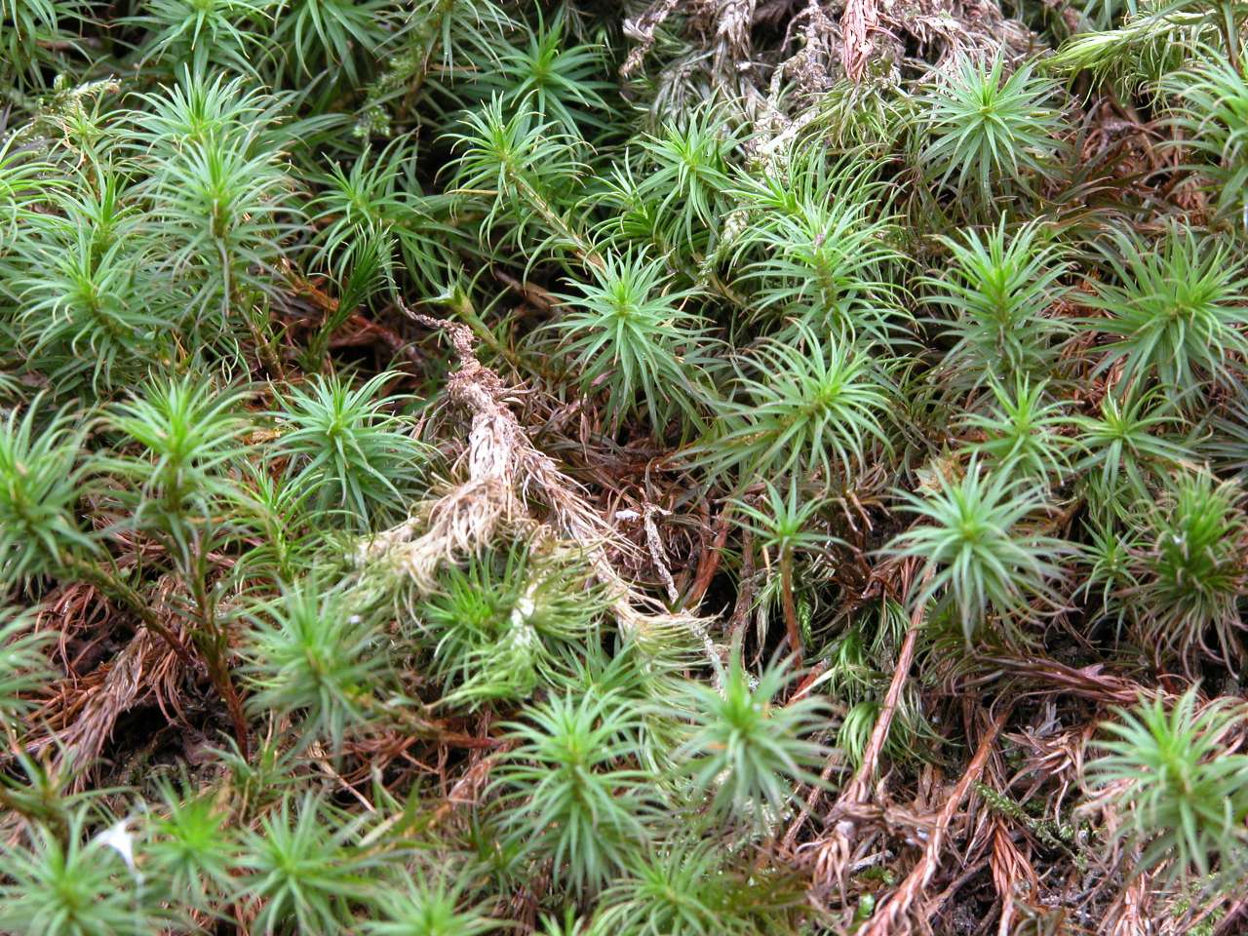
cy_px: 468
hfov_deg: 8.9
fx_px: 8040
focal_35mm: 223
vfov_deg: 6.7
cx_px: 624
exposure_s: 1/4.1
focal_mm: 56.7
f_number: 7.3
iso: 219
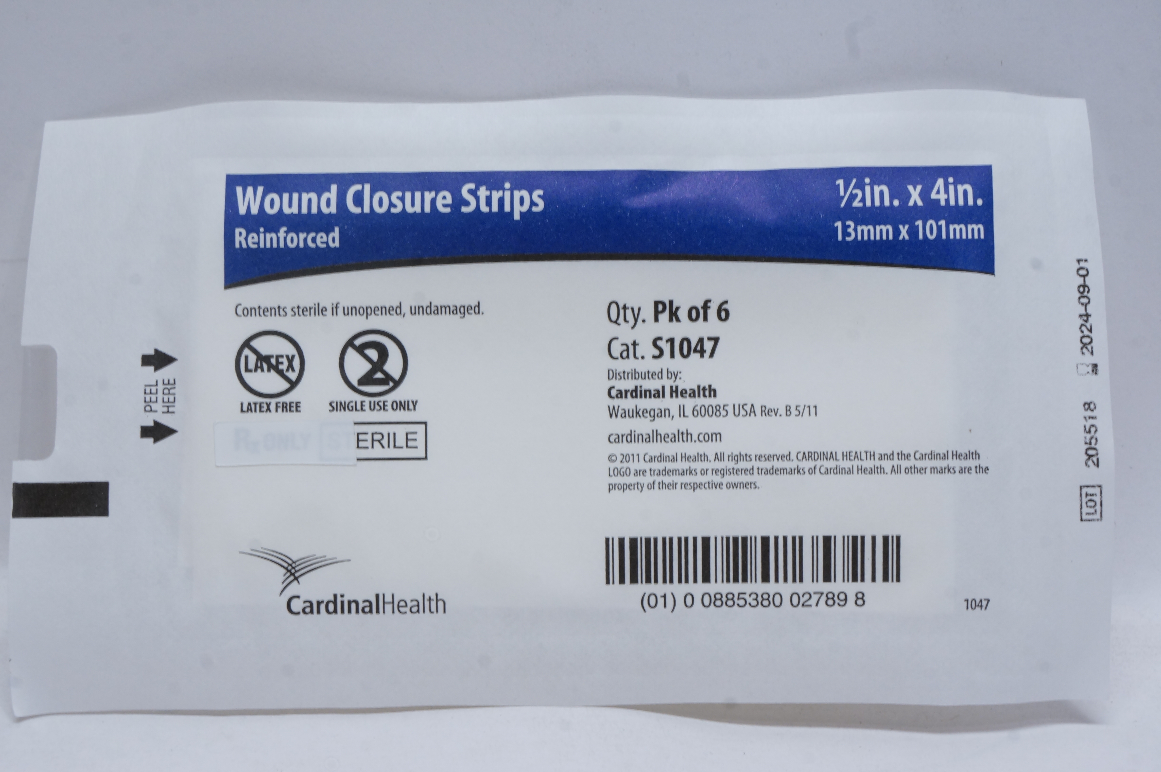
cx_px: 580
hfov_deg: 29.3
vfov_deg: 19.7
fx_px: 2223
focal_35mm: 69
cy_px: 386
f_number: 14
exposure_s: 1/10
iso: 400
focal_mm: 46
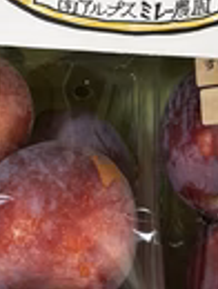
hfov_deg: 18.5
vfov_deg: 24.1
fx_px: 670
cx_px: 111
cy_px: 67
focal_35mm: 80
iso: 125
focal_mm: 5.96
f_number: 1.6
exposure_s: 1/50
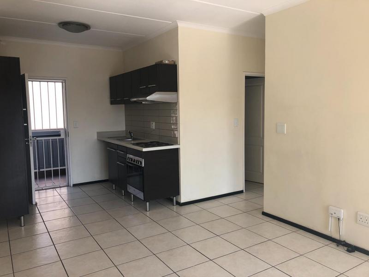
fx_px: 298
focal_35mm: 28
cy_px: 138
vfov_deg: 49.7
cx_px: 184
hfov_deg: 63.4
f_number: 1.8
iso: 20
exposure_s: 1/265
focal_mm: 3.99
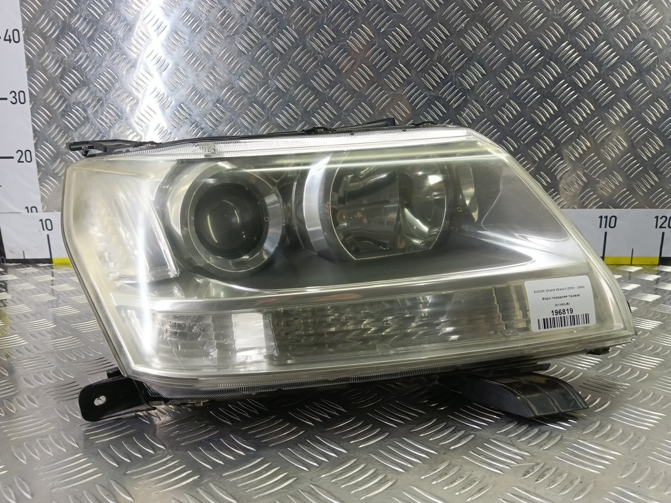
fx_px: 446
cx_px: 336
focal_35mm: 23
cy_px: 252
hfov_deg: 73.9
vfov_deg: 58.9
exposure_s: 1/50
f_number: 1.6
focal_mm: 4.11
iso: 156
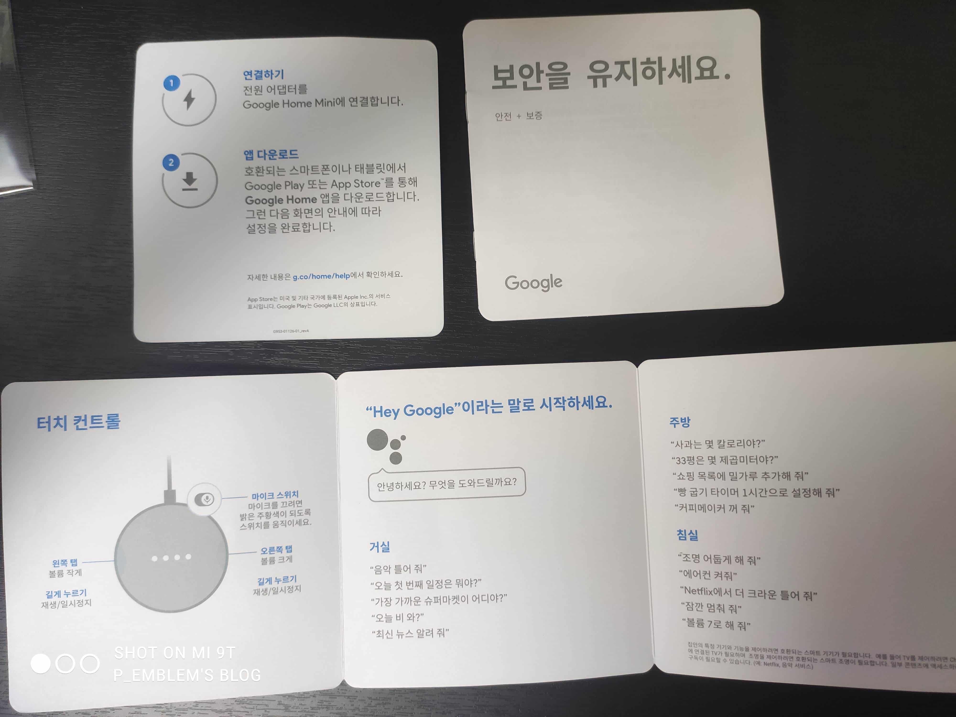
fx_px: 718
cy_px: 358
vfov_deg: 53.1
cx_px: 478
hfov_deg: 67.3
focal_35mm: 26
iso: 486
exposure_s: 1/60
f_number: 1.75
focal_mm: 4.77
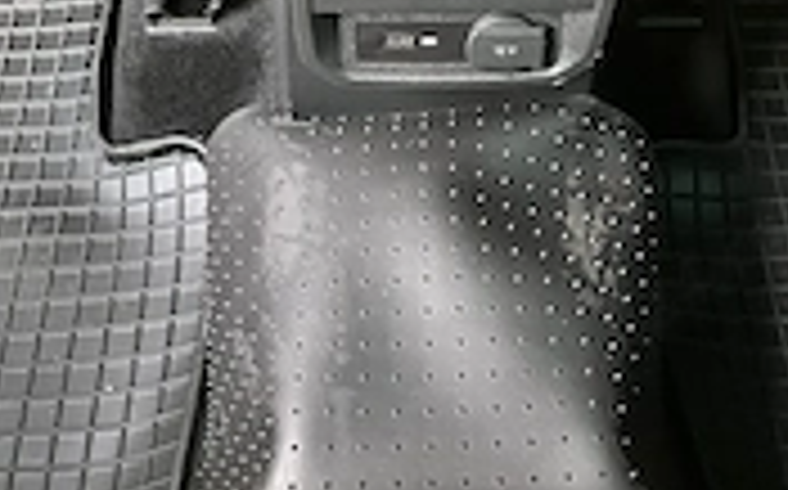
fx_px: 1352
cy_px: -292
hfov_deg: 32.4
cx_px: 482
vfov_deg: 17.9
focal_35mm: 63
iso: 500
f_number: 1.6
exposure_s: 1/59
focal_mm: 5.1
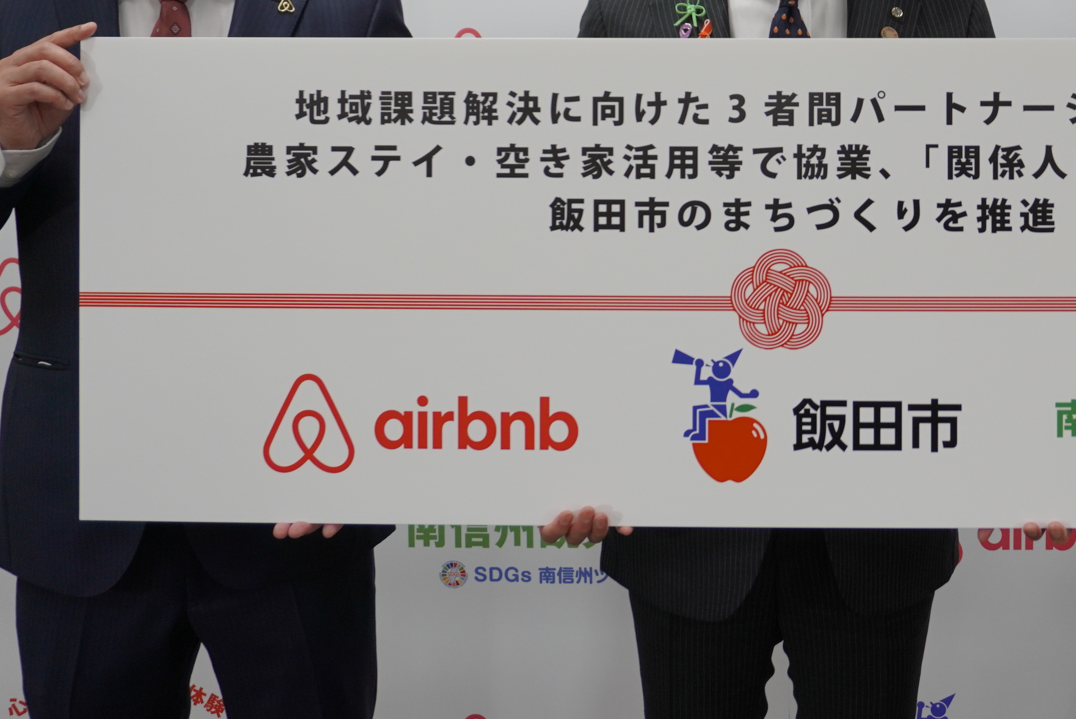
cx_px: 845
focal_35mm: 59
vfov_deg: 22.6
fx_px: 1763
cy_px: 110
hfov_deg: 33.1
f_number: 4
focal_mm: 21
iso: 320
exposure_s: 1/160
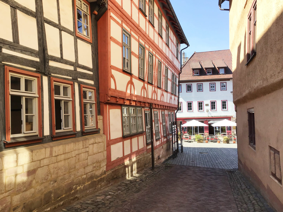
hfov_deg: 58.4
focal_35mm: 31
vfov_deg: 45.4
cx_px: 142
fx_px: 253
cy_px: 106
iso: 25
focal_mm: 3.3
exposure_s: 1/512
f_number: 2.4
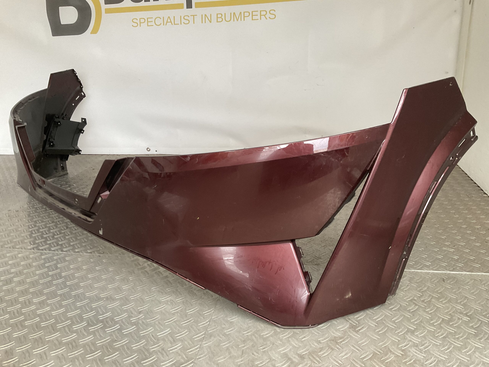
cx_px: 244
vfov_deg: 48.2
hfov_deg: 61.7
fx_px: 410
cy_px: 184
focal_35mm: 29
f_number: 1.8
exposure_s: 1/50
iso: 100
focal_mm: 3
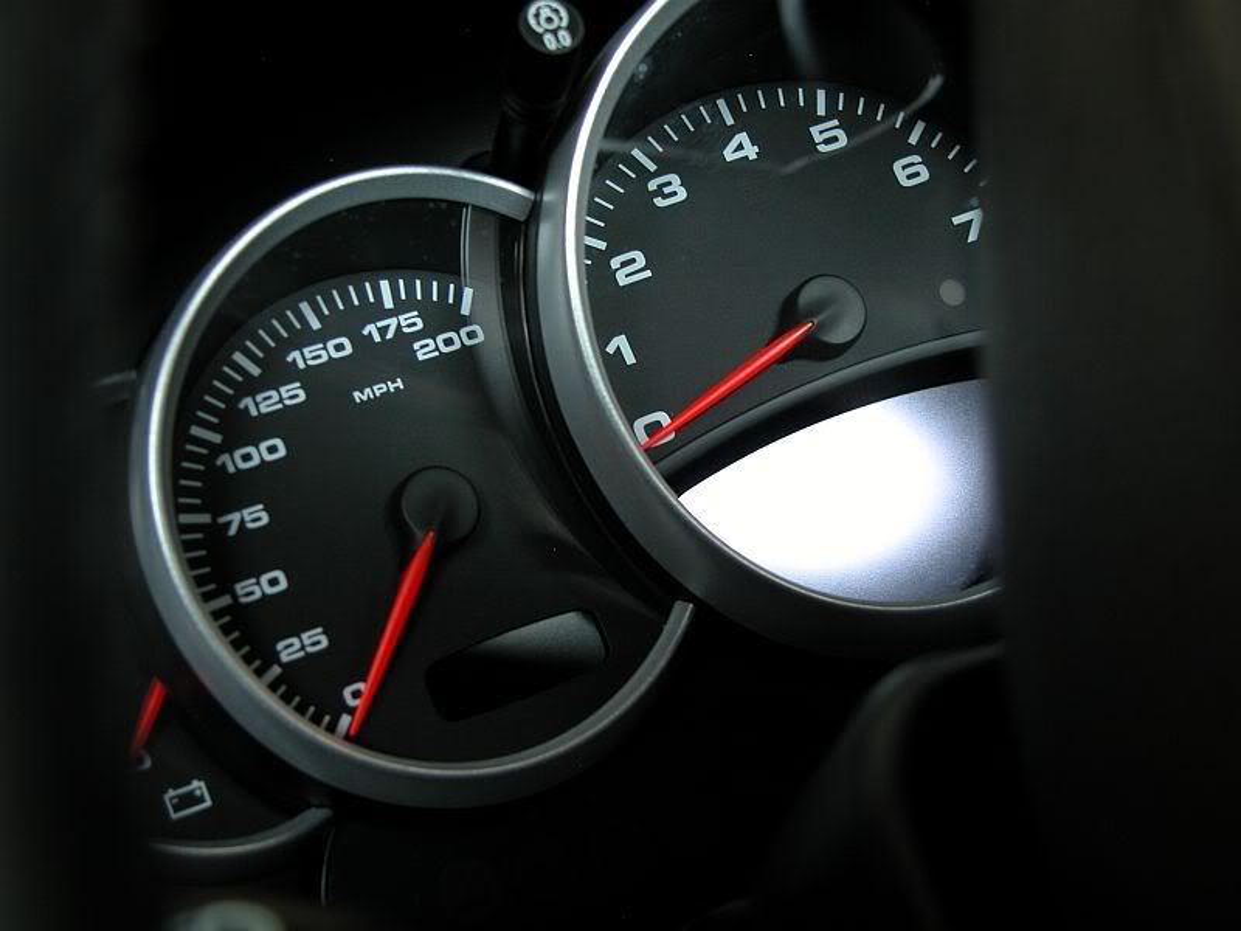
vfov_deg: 25.2
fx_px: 2079
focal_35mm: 58
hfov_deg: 33.2
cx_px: 620
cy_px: 466
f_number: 3.1
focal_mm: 14.7
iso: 100
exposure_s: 1/11.6
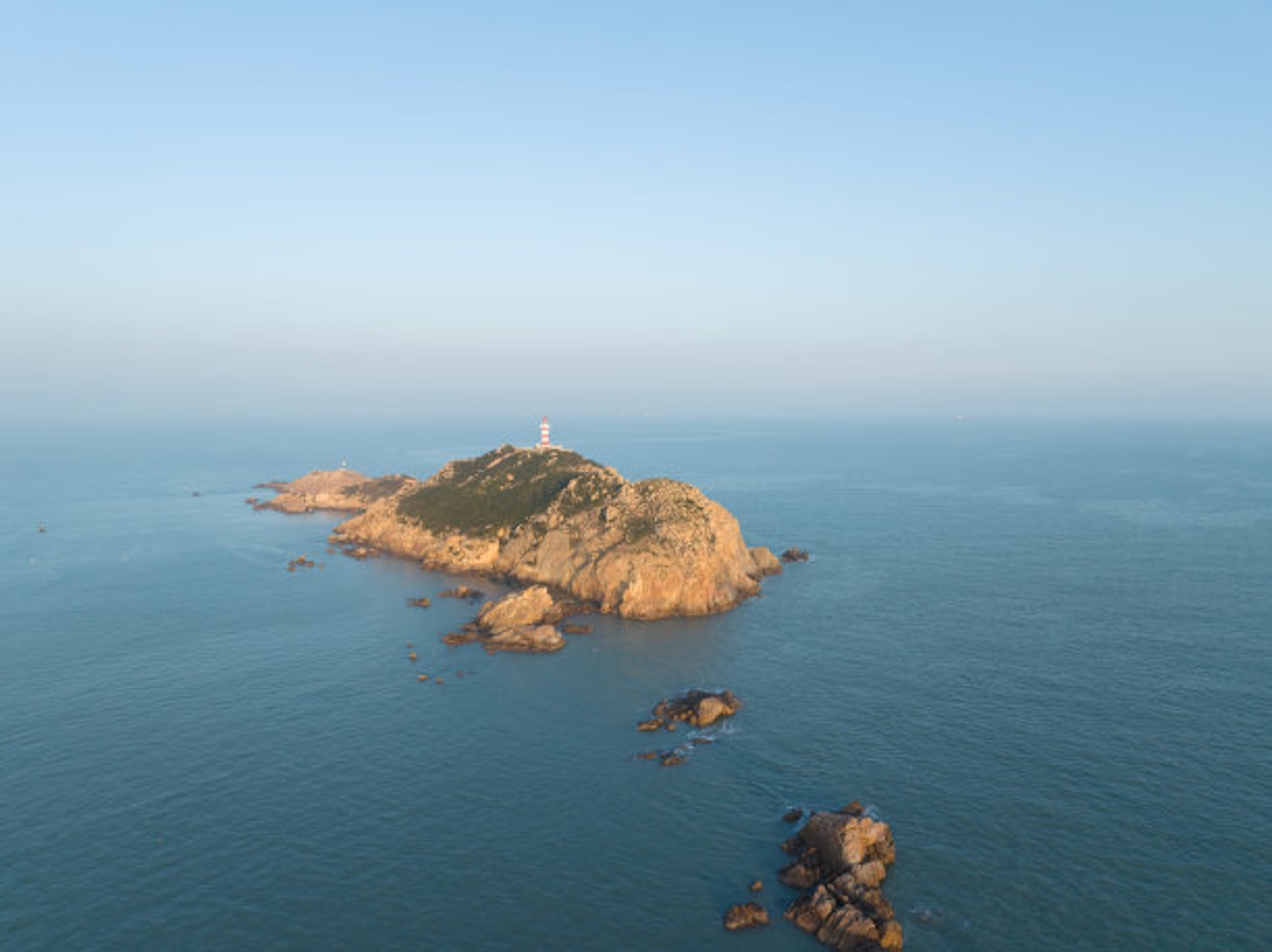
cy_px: 476
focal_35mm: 24
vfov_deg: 56.7
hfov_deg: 71.6
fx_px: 881
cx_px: 636
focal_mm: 12.29
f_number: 2.8
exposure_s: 1/640
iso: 140
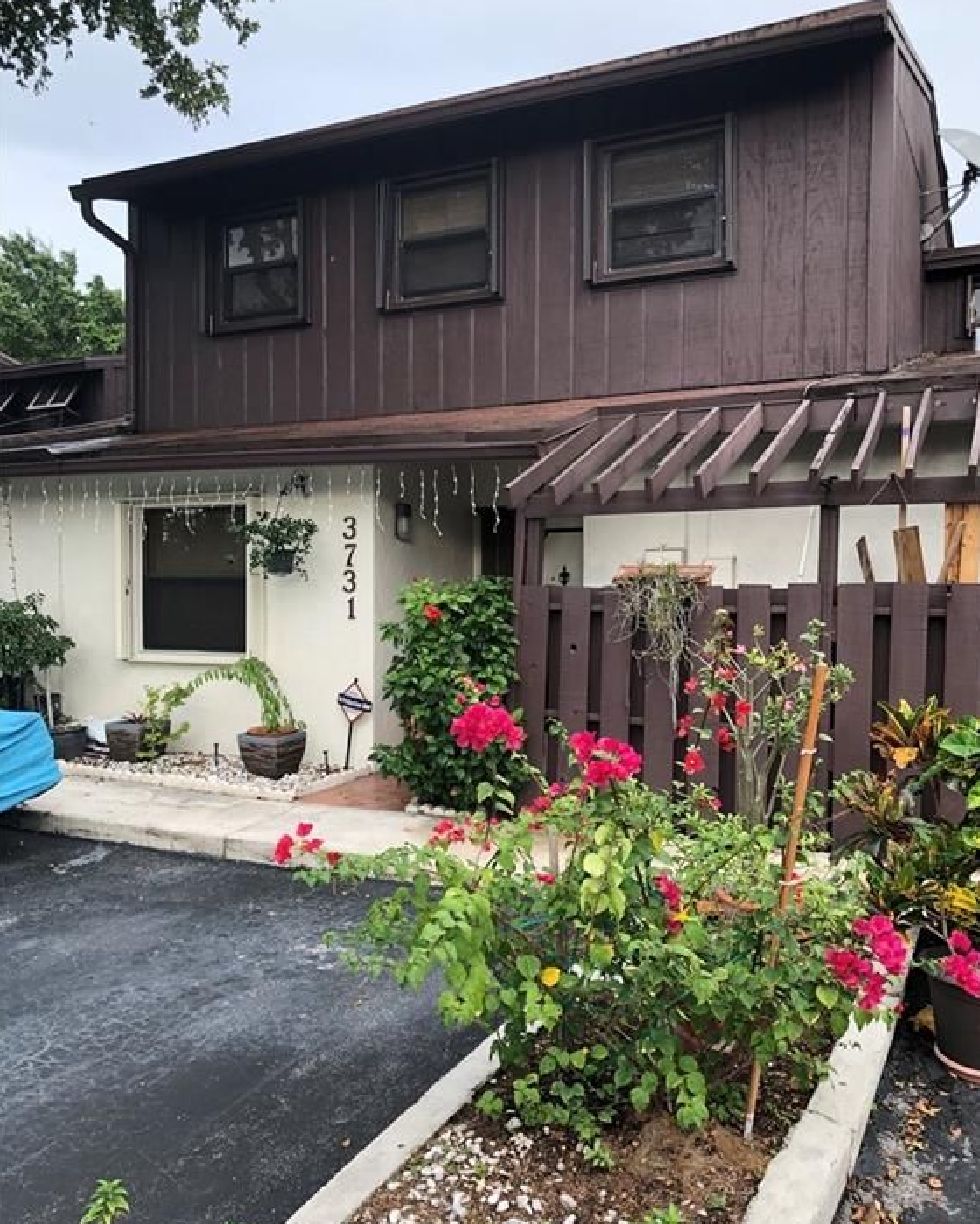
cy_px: 645
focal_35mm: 30
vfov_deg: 58.7
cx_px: 499
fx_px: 1088
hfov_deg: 48.5
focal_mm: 3.99
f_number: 1.8
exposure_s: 1/120
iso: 25
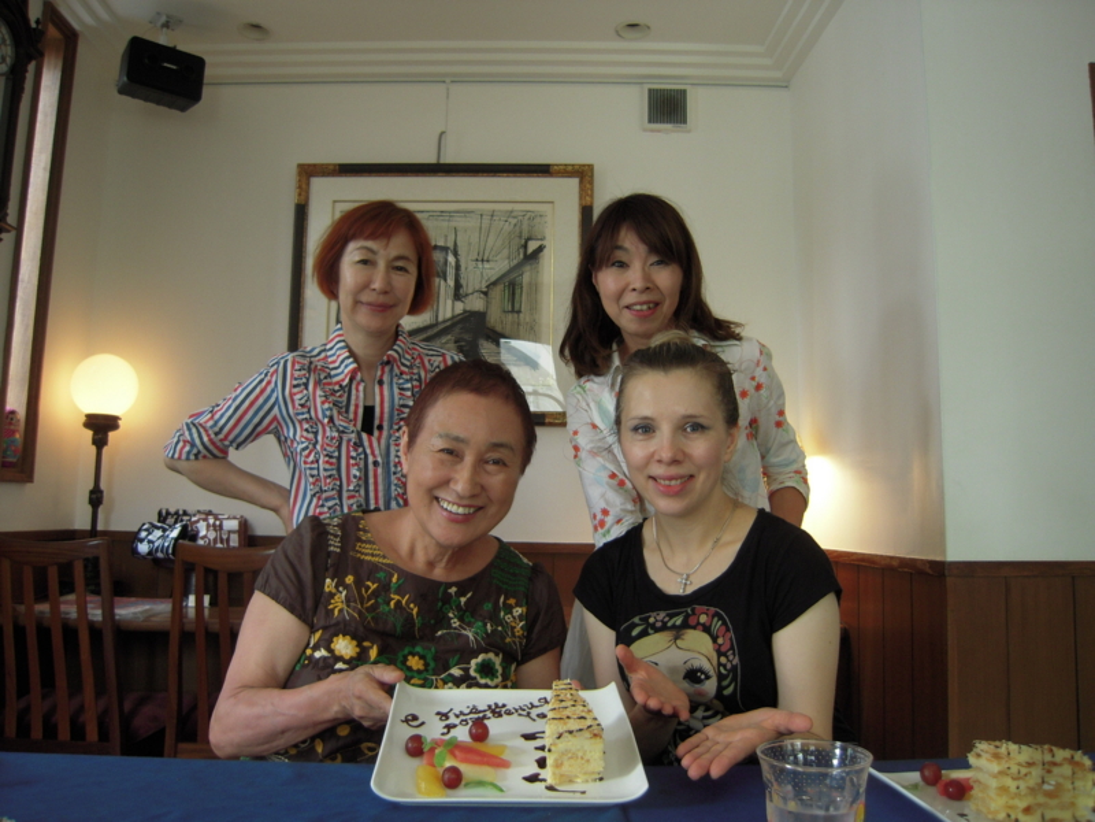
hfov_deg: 63.4
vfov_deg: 49.7
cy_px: 411
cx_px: 548
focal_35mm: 28
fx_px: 886
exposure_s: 1/30
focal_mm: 5
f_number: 2.7
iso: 125
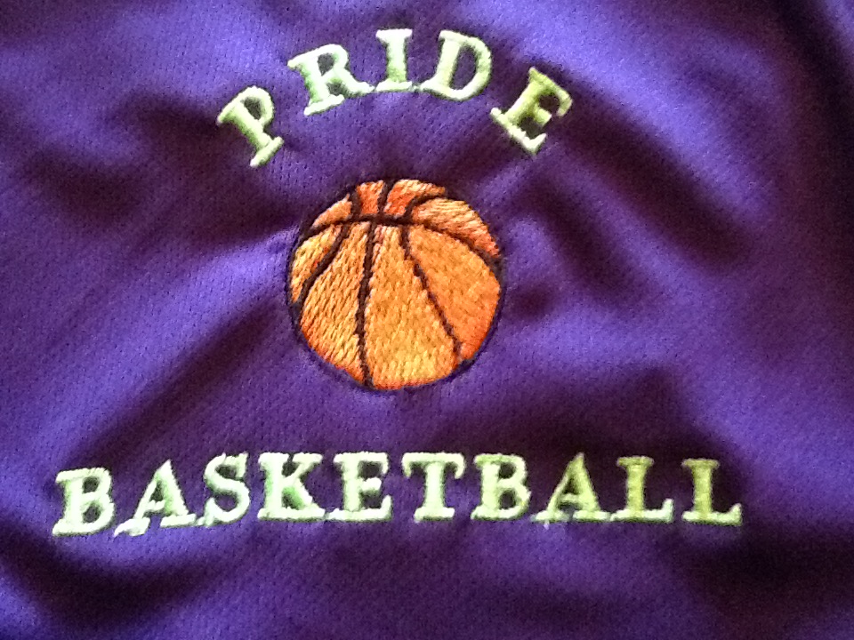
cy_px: 320
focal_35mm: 44
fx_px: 1086
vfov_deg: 32.9
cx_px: 427
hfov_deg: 42.9
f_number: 2.4
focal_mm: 2.03
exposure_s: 1/15
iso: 640
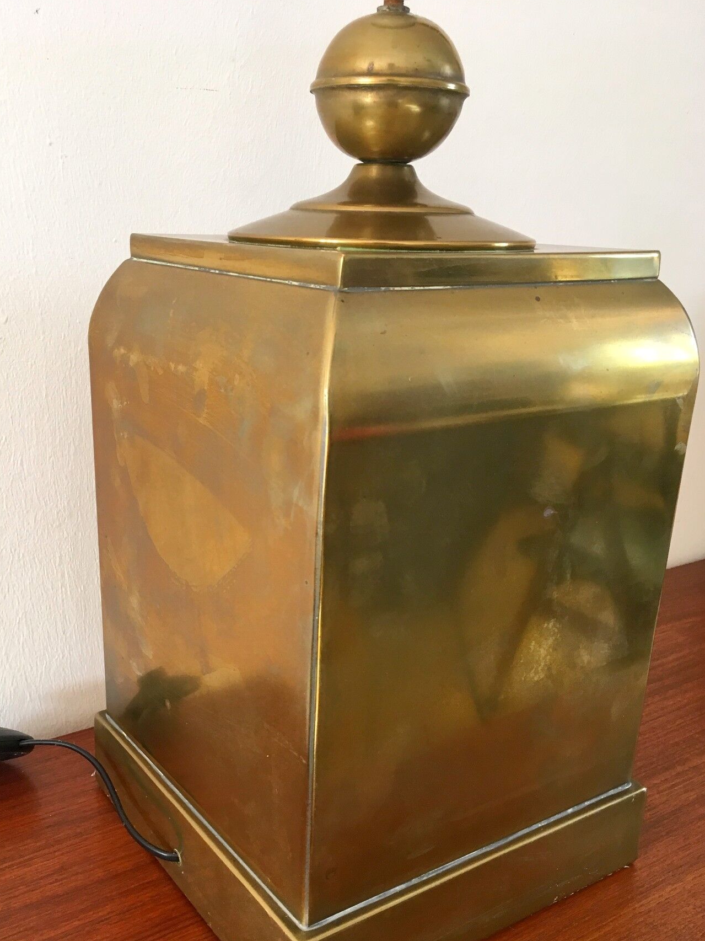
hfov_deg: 41.7
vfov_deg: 53.7
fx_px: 924
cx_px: 299
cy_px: 543
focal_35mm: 34
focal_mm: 4.15
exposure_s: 1/33
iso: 50
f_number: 2.2
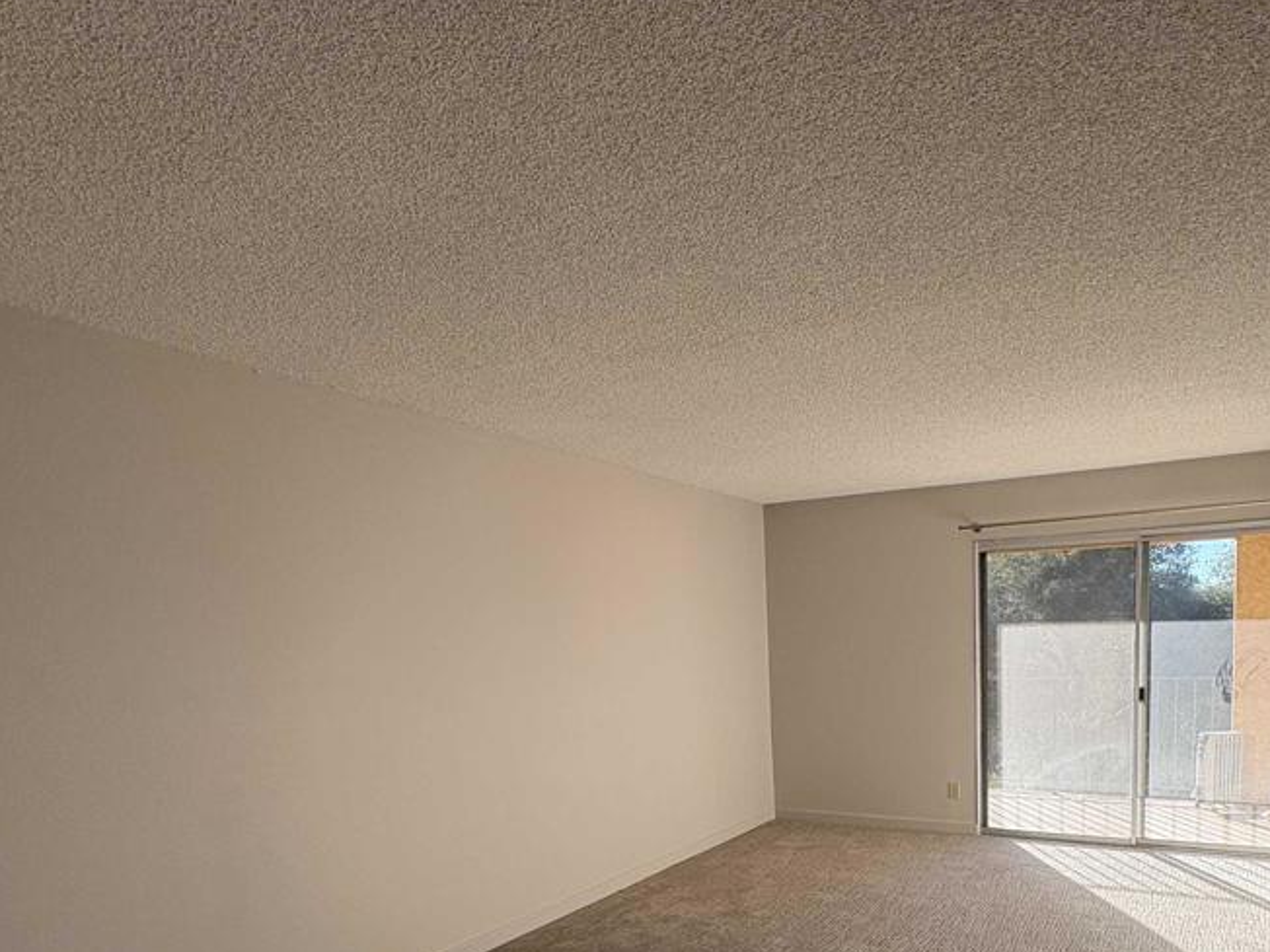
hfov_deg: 74.6
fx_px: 807
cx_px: 822
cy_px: 728
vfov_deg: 57.6
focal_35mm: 22
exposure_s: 1/331
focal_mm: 2.22
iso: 50
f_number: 2.2
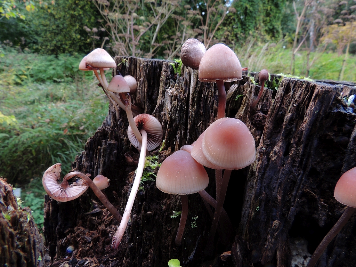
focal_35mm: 24
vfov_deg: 56.8
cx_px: 178
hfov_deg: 71.6
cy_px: 134
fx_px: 247
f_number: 8.3
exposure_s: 1/8
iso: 100
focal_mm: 4.3
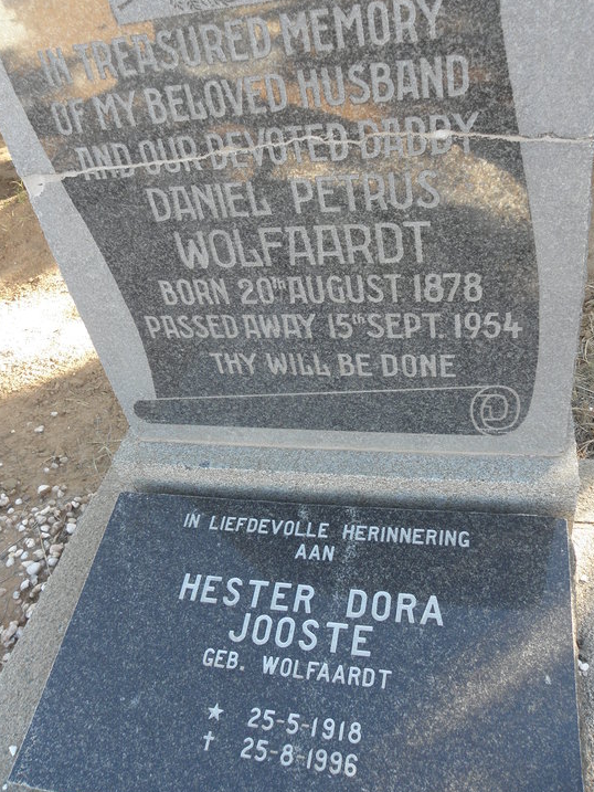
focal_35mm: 29
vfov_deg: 61.6
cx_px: 310
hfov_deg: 48.2
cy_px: 362
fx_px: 663
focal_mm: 4.6
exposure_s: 1/60
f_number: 2.8
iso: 64
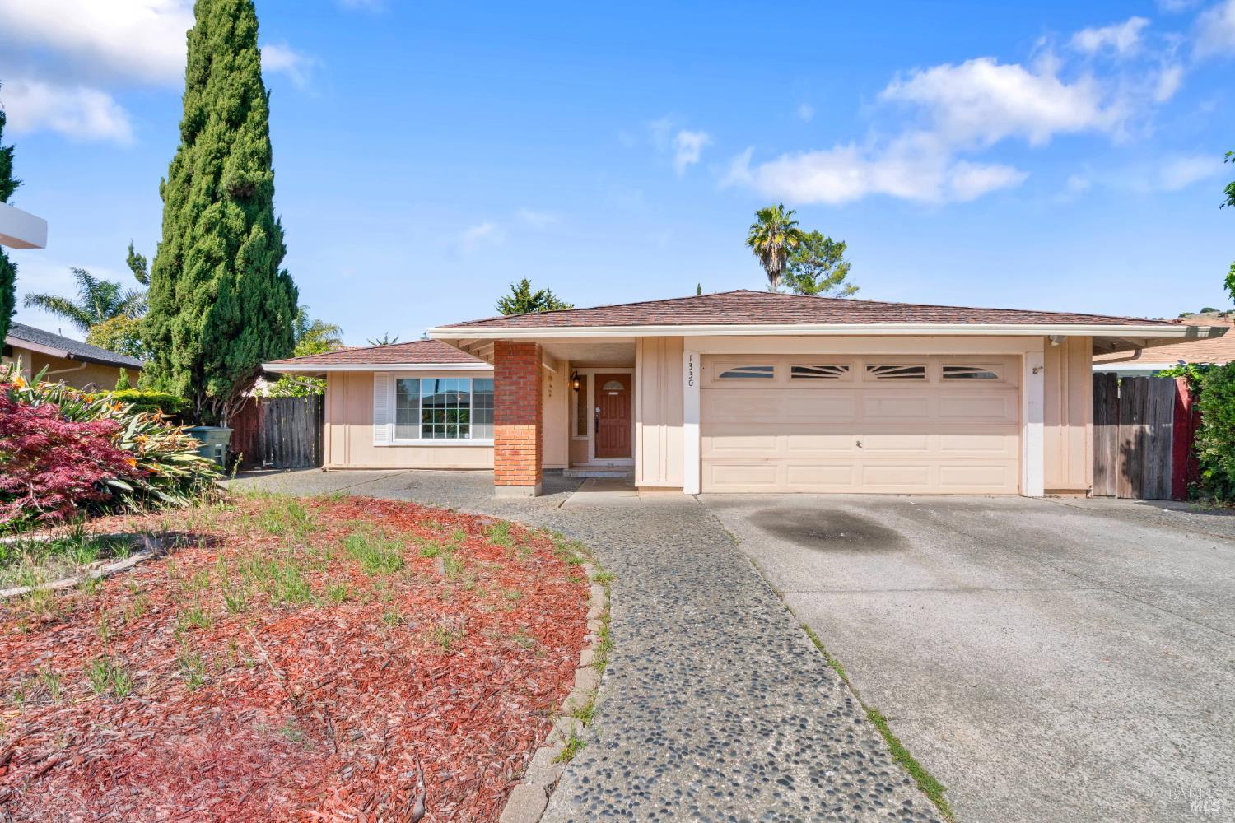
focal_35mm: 16
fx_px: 549
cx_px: 618
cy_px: 412
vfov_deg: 73.7
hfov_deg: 96.7
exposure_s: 1/200
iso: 320
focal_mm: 16
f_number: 14
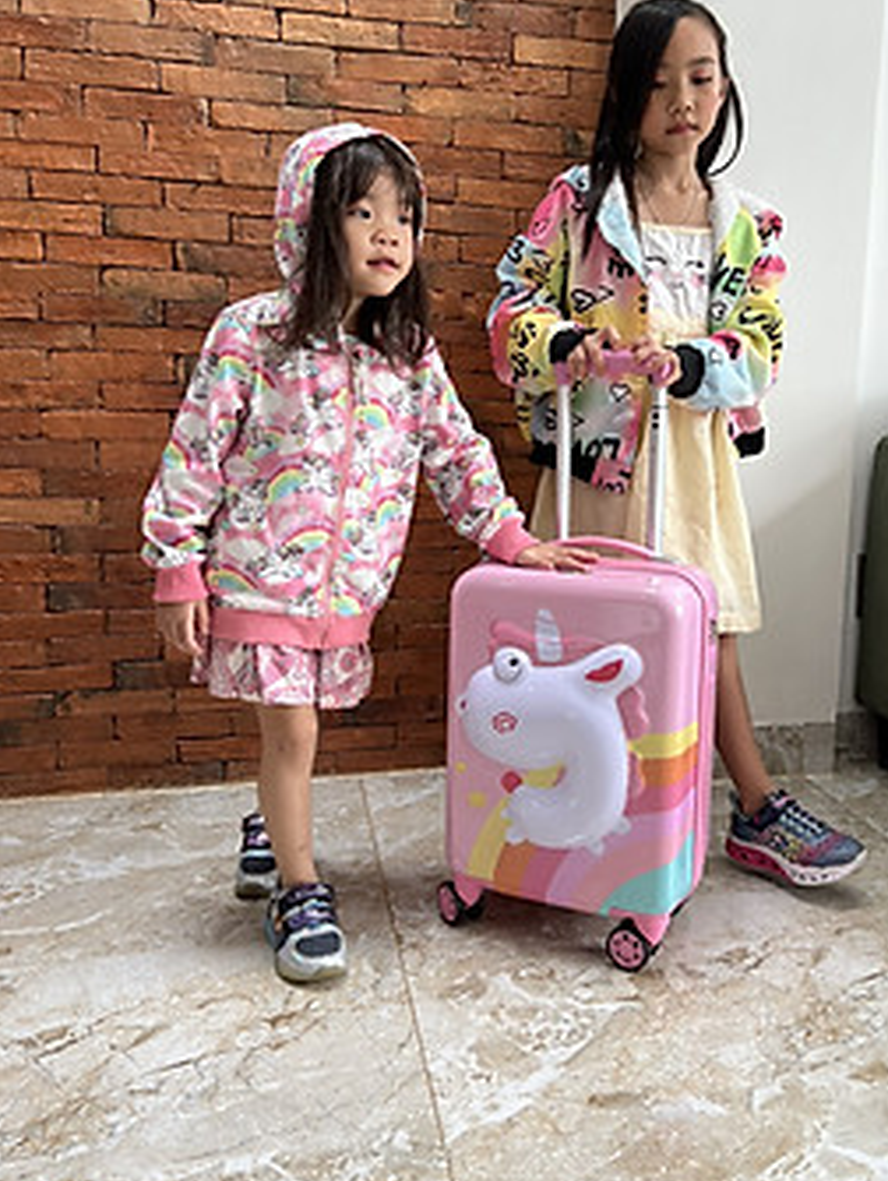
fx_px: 1058
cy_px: 553
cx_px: 522
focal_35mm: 31
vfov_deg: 58.3
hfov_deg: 45.3
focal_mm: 5.7
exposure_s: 1/121
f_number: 1.5
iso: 64
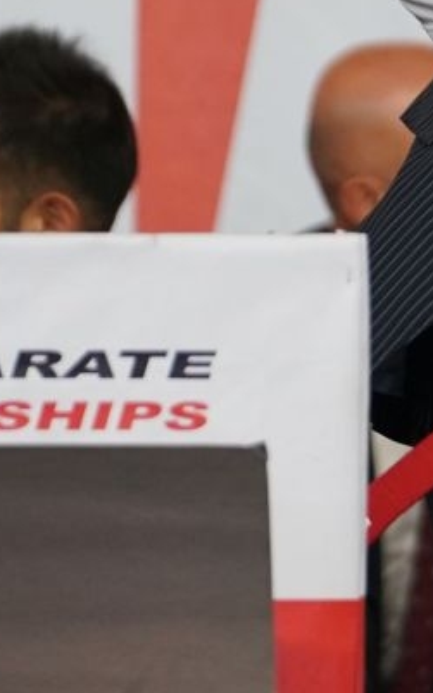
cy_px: -198
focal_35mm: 913
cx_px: 892
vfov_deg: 2.3
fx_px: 17251
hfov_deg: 1.4
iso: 1600
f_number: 2.8
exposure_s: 1/800
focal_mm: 200
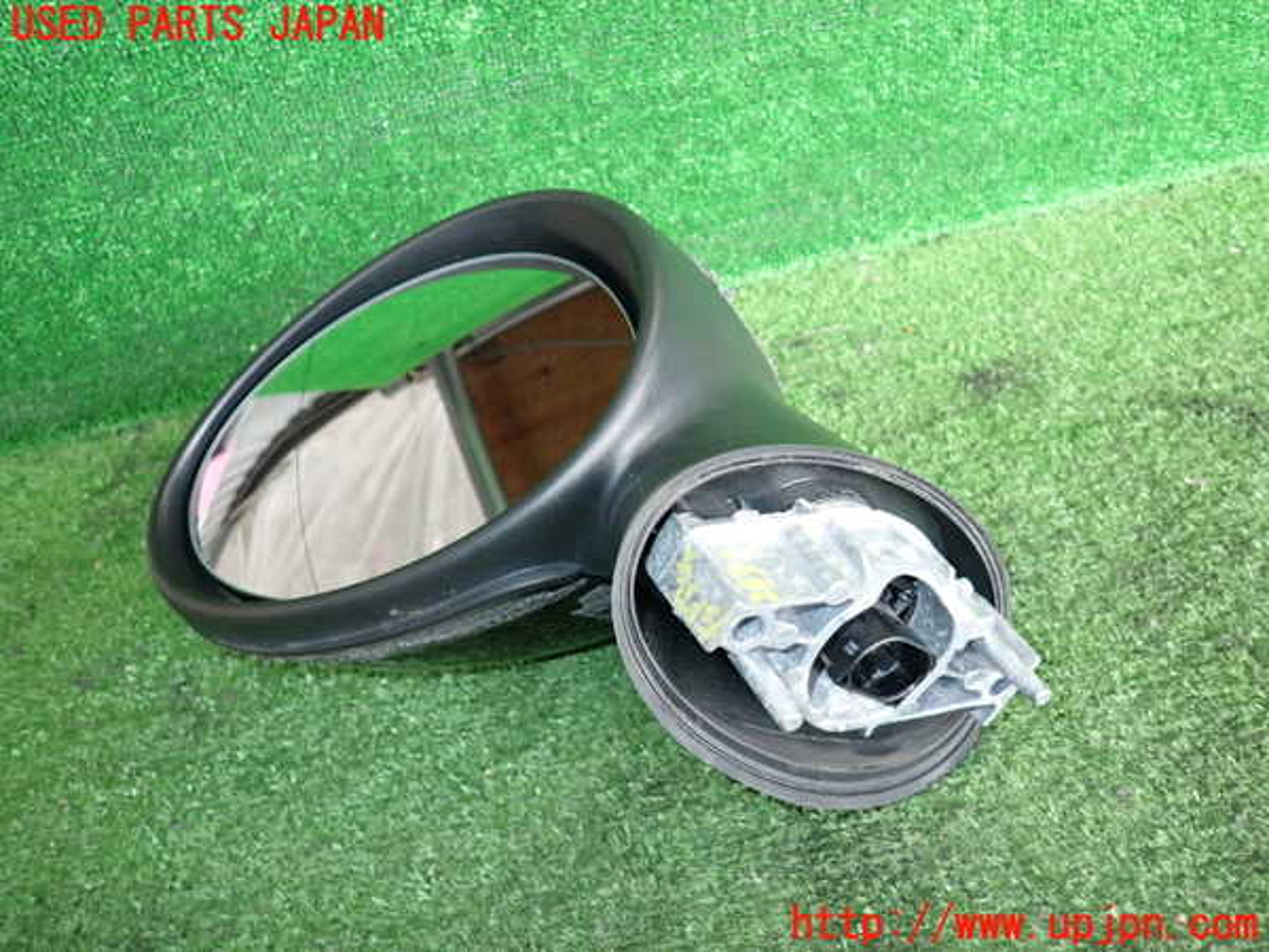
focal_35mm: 25
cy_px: 476
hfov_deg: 69.4
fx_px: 916
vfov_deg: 54.9
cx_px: 634
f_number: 2
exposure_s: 1/100
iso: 320
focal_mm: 4.5
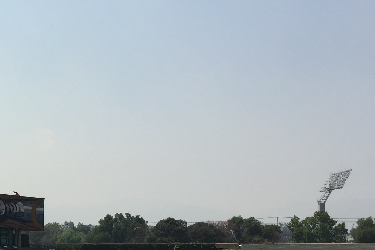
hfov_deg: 26.1
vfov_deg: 18.6
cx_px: -26
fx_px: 750
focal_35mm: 72
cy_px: 230
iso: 32
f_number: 2.2
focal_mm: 4.15
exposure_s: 1/2825
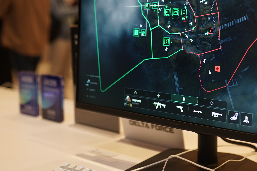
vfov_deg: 21.9
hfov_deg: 31.8
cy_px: 61
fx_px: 443
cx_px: 189
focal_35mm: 62
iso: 400
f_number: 2.2
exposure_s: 1/100
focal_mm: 35
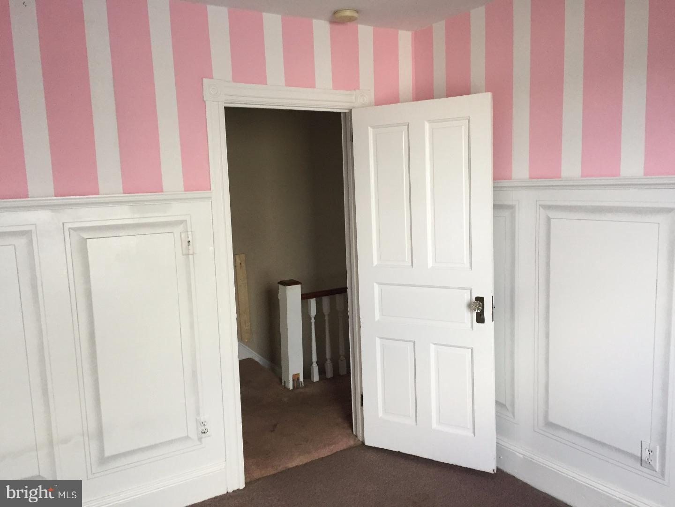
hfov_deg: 61.7
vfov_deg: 48.2
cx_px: 338
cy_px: 254
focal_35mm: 29
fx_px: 565
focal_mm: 4.15
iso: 50
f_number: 2.2
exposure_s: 1/30
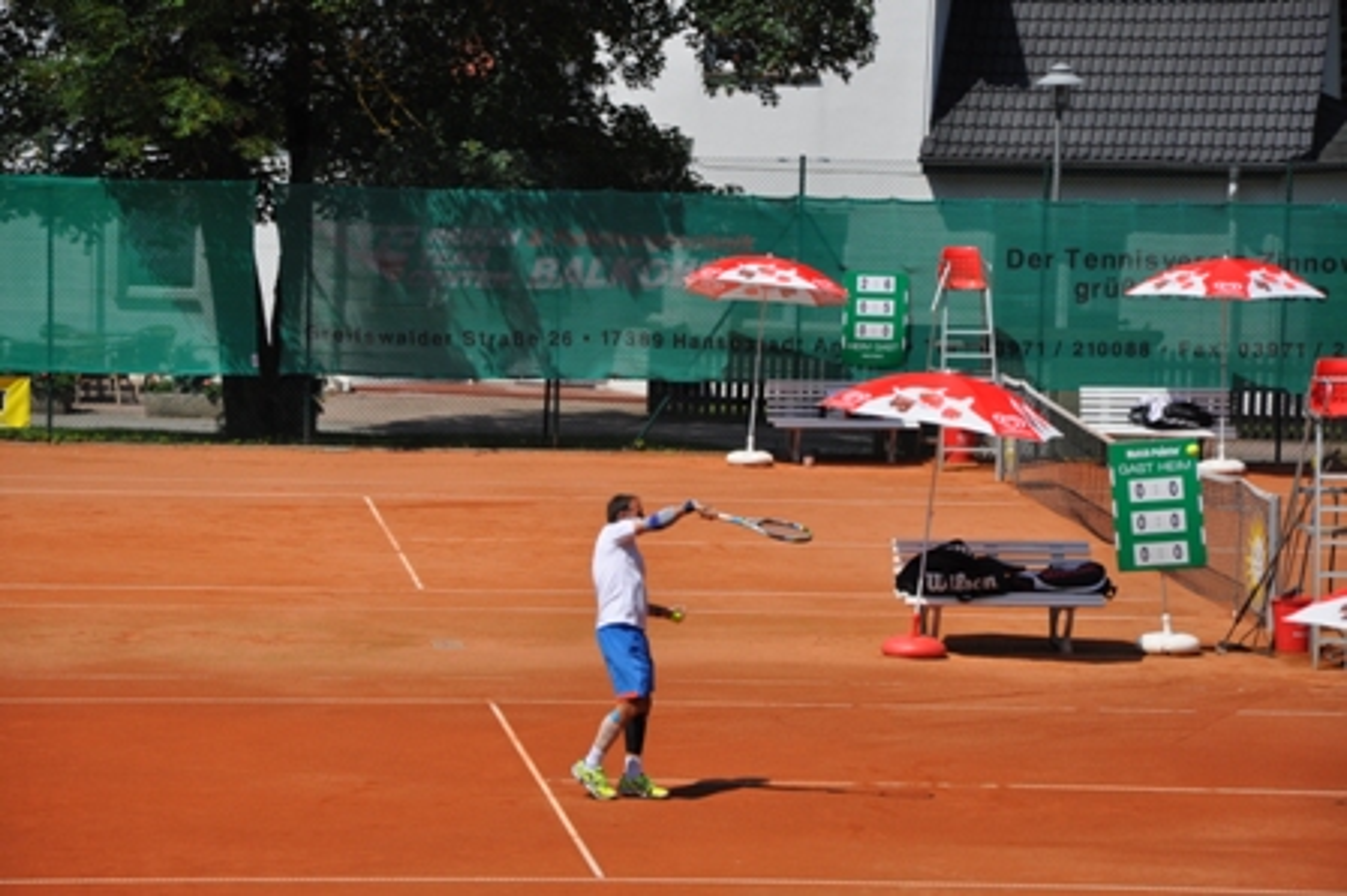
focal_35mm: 158
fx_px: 5889
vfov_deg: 8.7
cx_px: 674
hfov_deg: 13.0
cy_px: 448
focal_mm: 105
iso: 400
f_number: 8
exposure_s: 1/2000
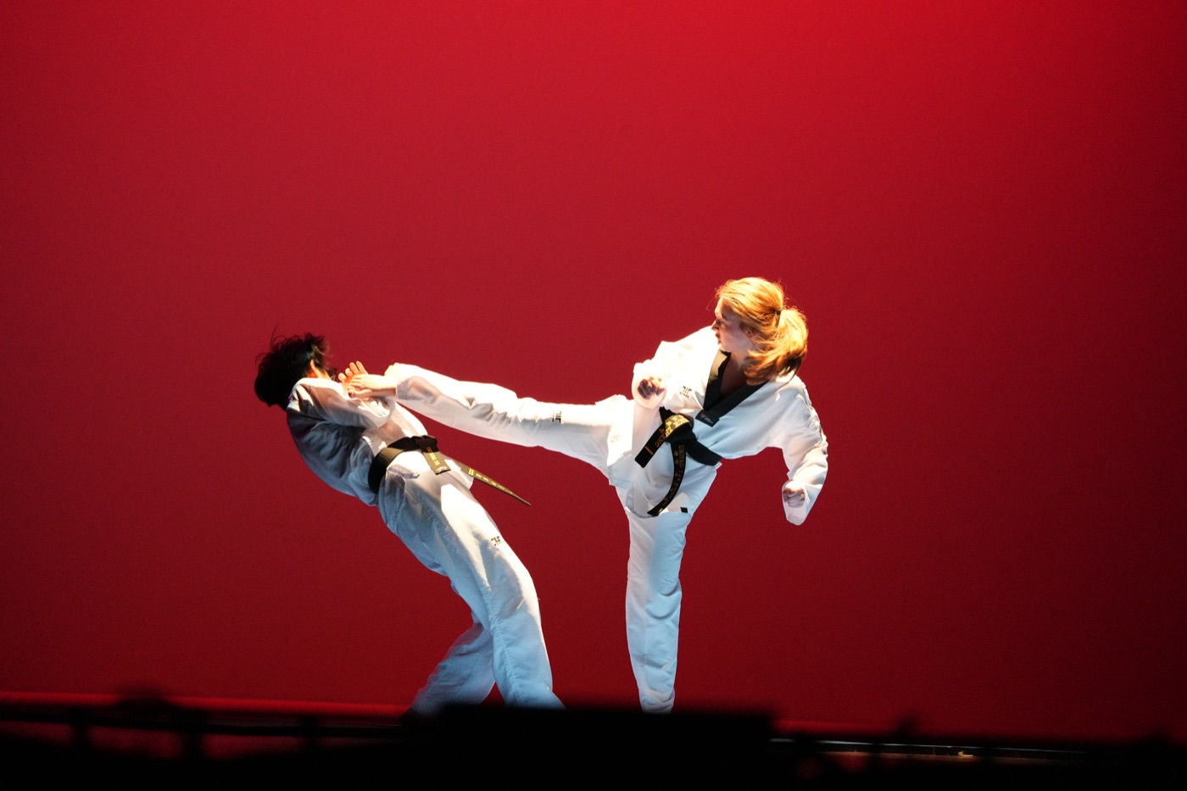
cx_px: 594
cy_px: 396
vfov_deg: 11.1
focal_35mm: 124
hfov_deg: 16.5
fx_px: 4088
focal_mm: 124
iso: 8000
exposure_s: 1/500
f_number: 2.8
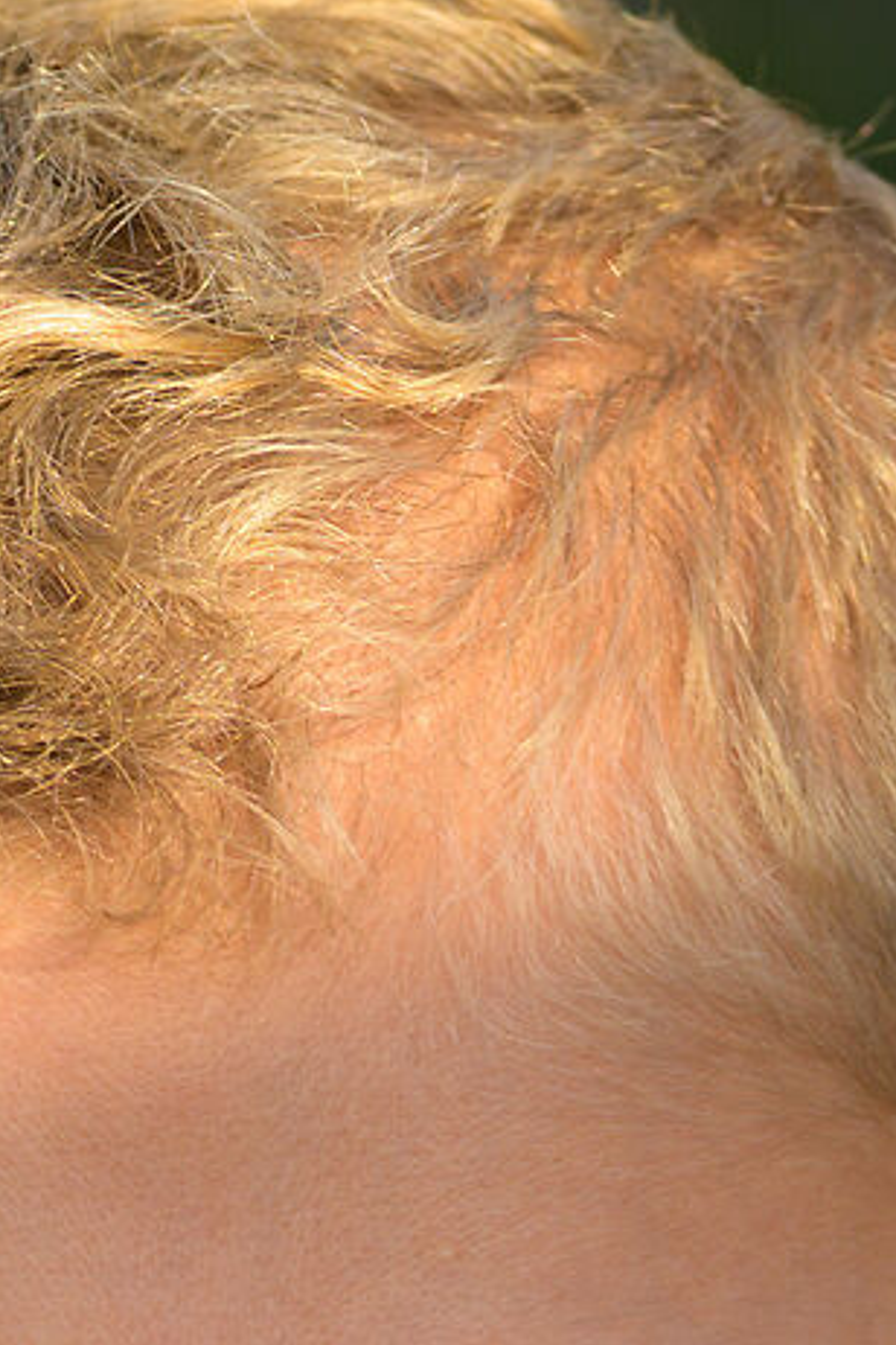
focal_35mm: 1557
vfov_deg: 1.3
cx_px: 316
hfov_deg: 0.9
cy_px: 3211
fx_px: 58123
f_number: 7.1
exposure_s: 1/160
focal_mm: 300
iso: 110
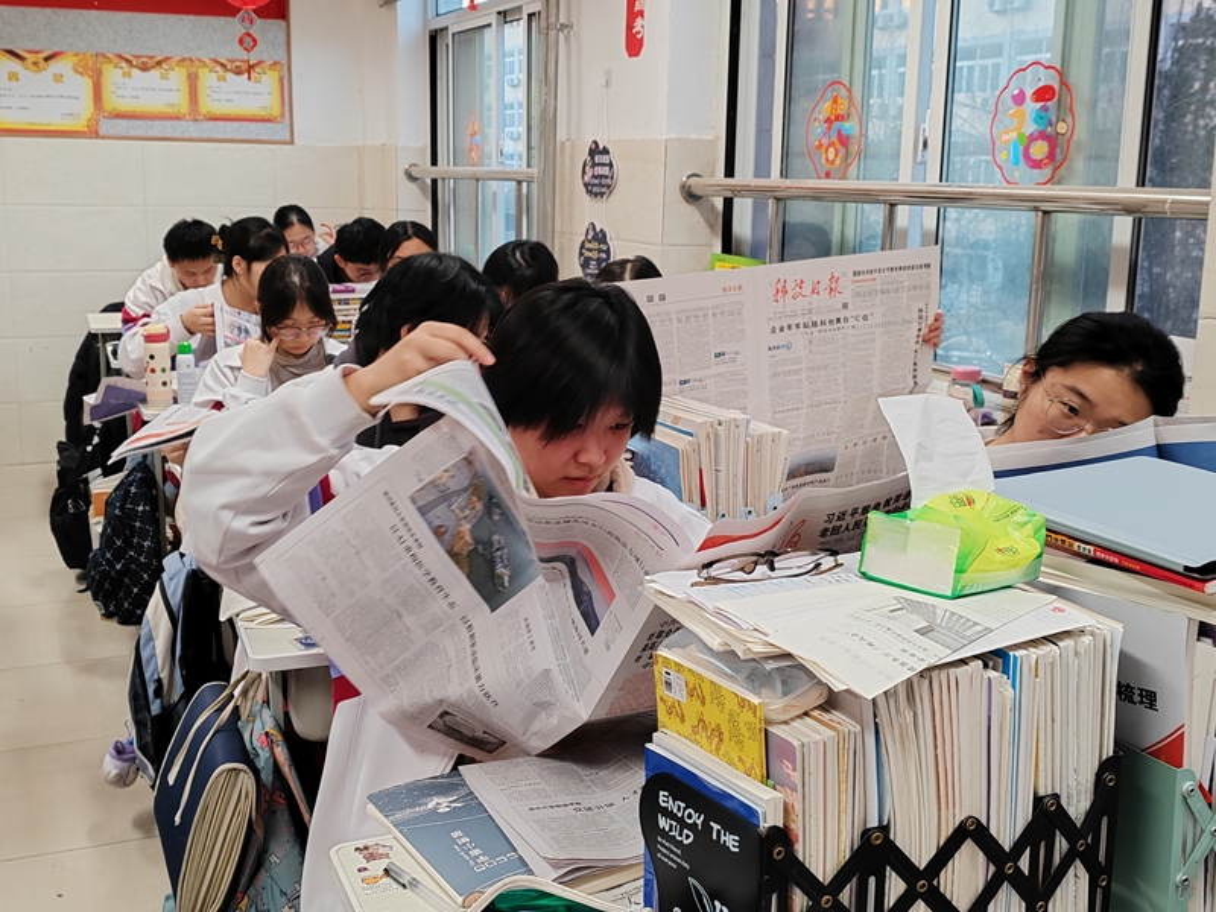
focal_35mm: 42
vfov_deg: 34.3
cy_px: 456
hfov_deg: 44.8
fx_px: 1475
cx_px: 608
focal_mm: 6.14
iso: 1600
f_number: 1.8
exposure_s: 1/100
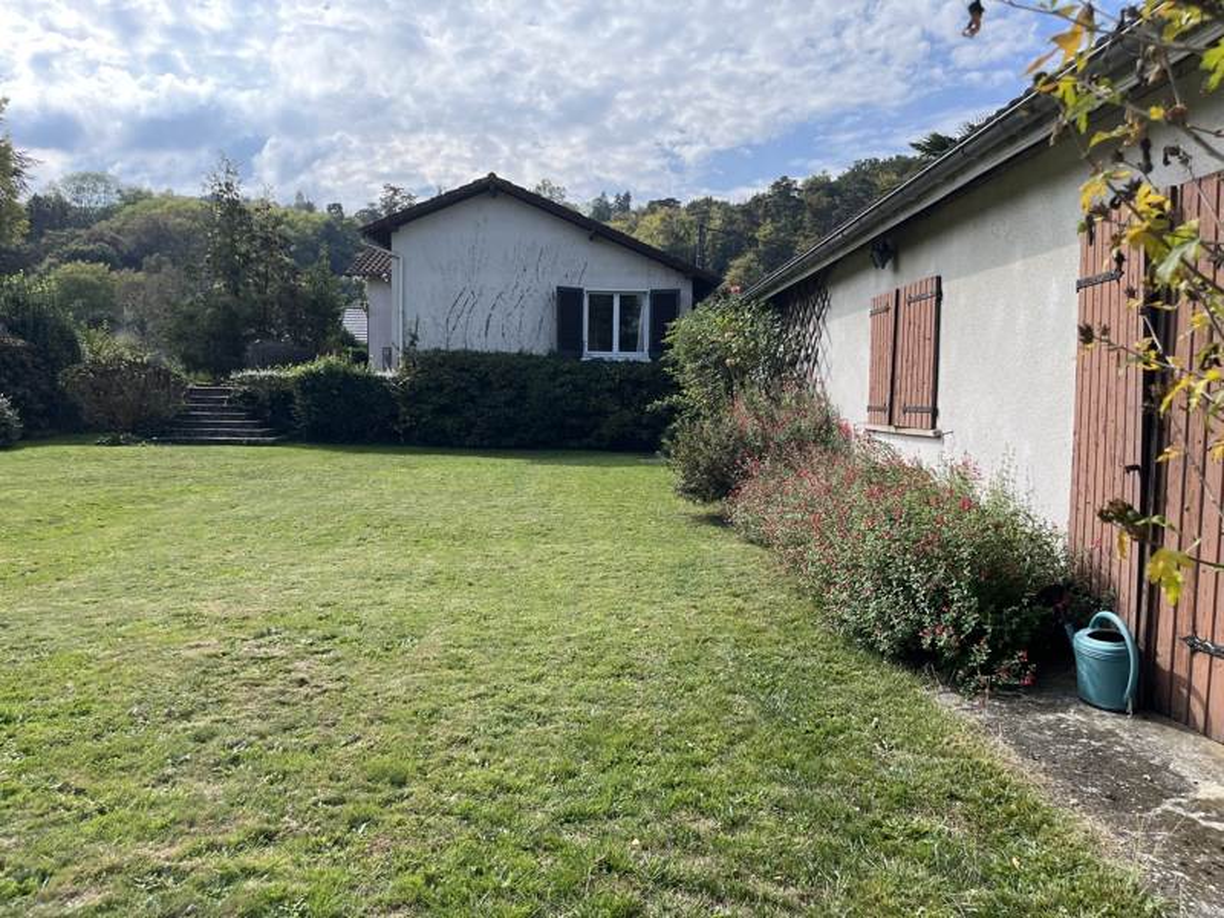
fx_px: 919
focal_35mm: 26
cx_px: 612
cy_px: 459
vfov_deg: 53.1
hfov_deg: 67.3
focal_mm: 5.1
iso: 50
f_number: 1.6
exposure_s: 1/2179
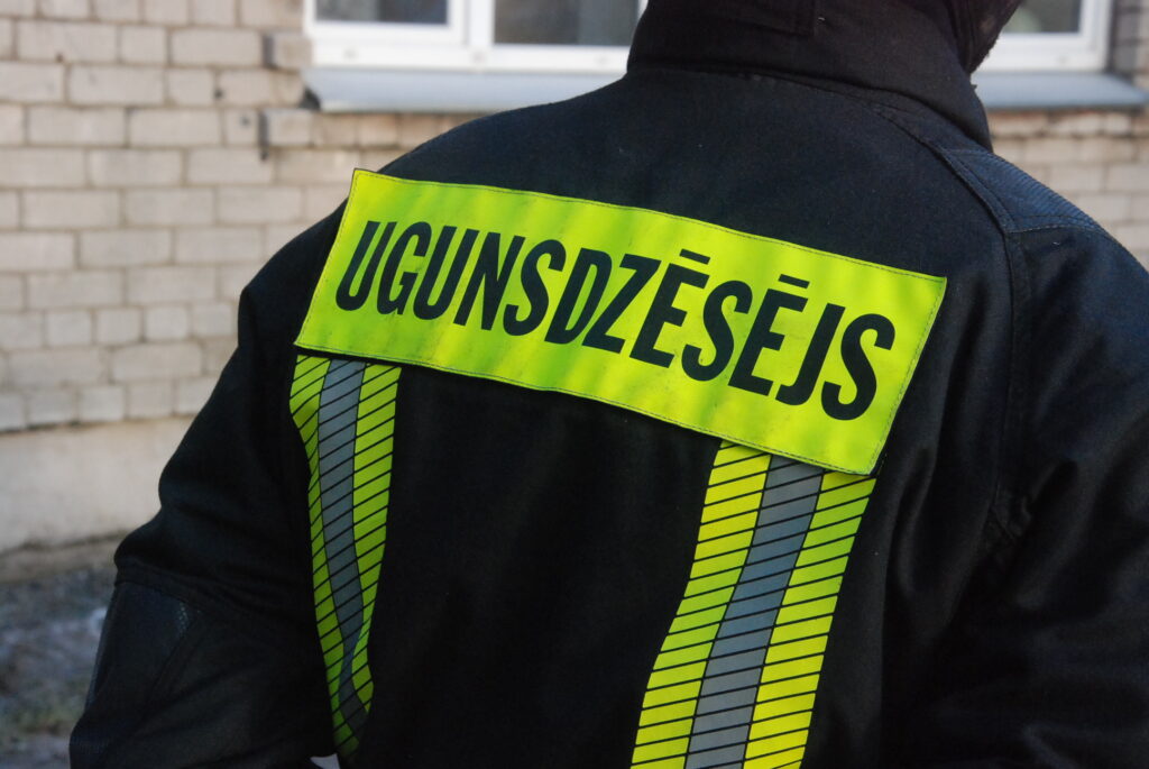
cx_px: 574
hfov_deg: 26.0
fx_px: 2492
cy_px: 384
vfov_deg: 17.5
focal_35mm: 78
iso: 1600
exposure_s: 1/400
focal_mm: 52
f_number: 10
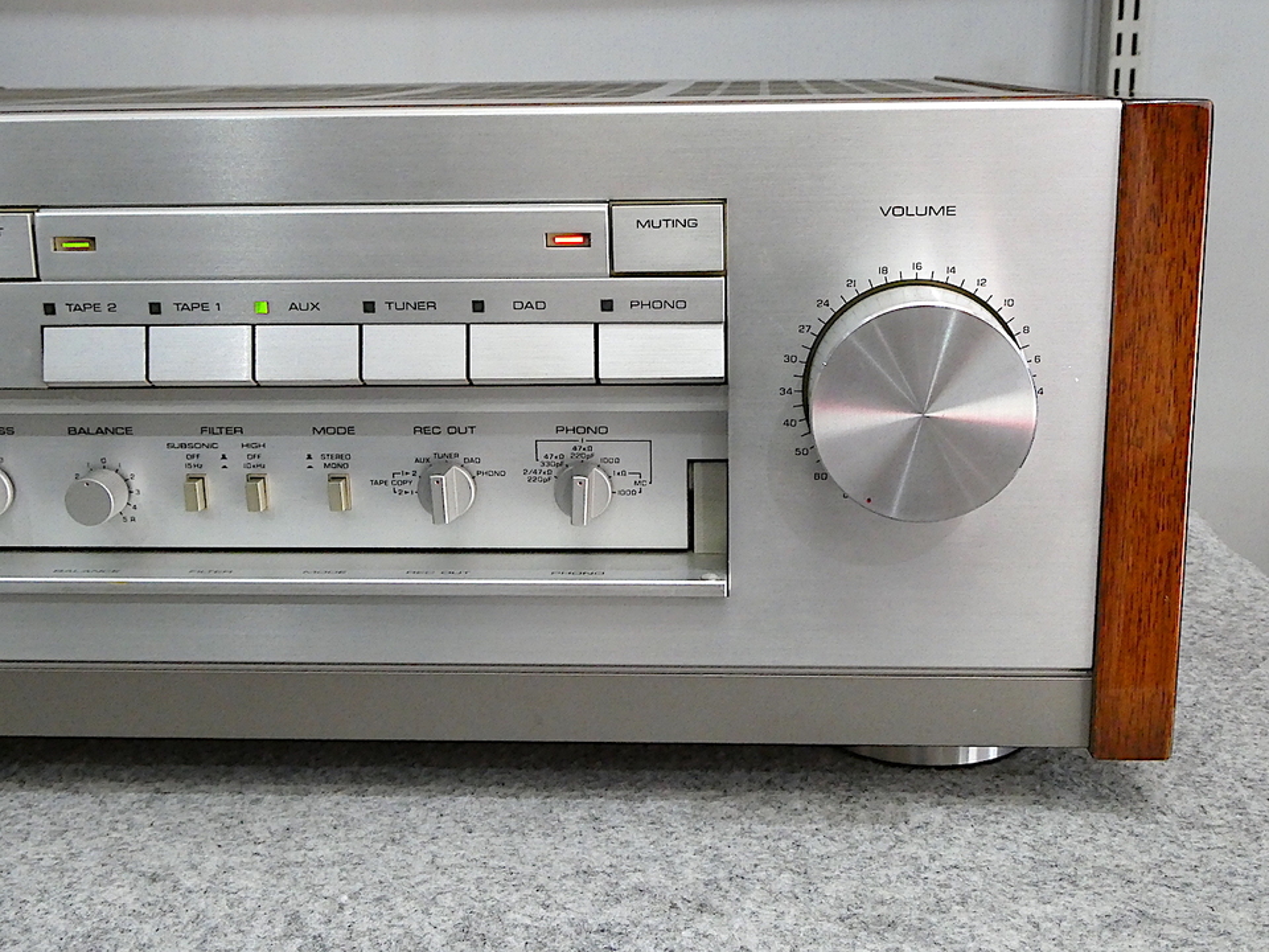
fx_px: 1613
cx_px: 634
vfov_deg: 32.9
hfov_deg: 42.9
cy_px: 476
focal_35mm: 44
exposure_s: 1/80
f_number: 6.3
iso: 1000
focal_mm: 7.8
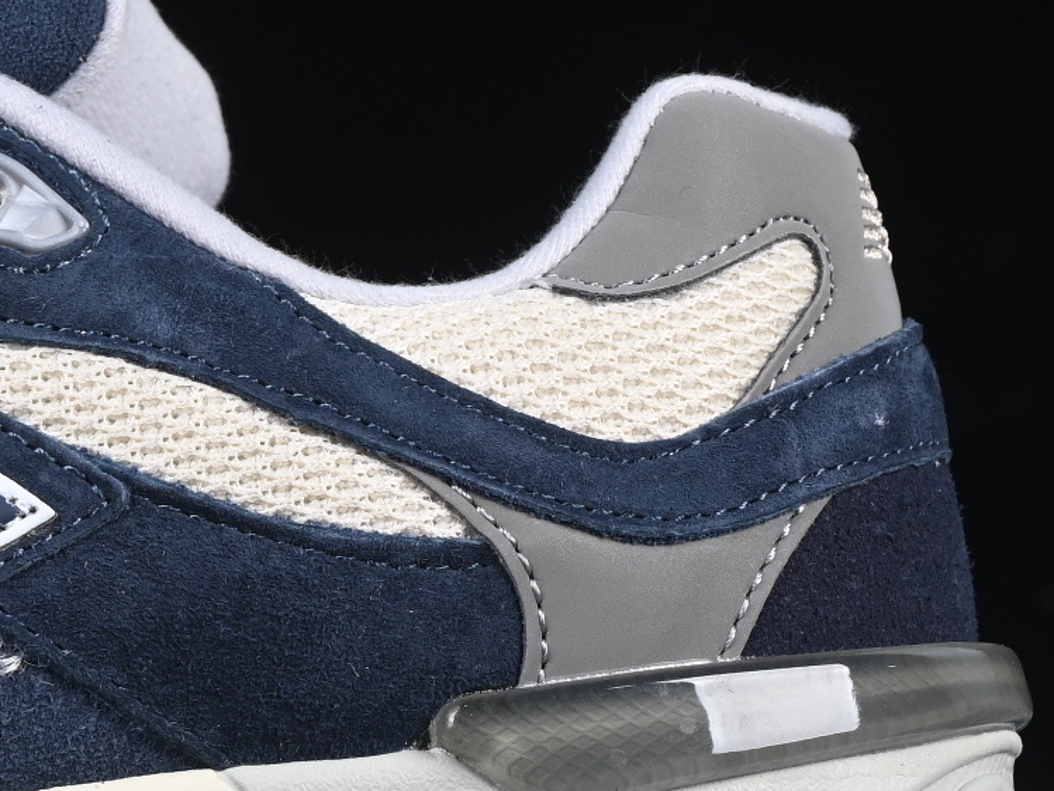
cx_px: -163
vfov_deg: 5.5
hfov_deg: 7.3
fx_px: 8161
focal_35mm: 268
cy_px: 380
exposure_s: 1/80
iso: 160
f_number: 7.1
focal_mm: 50
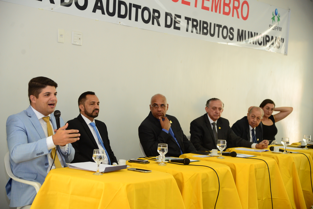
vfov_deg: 20.9
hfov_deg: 30.9
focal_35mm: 65
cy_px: 104
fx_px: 565
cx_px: 156
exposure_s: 1/125
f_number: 4.5
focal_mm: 65
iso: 1600
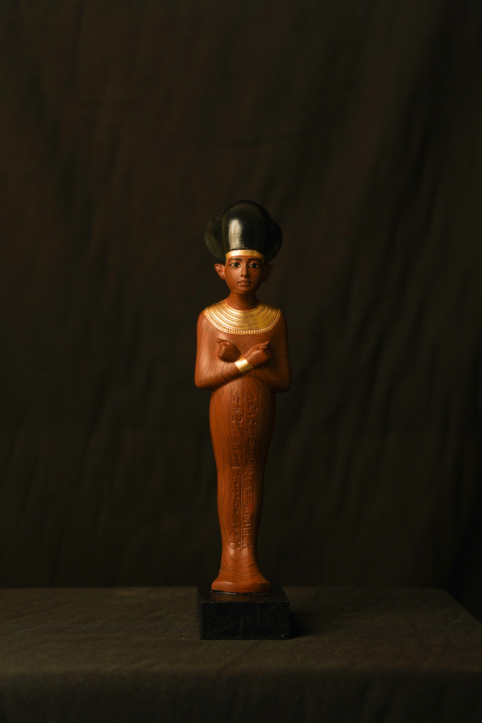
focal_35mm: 105
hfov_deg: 13.0
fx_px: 2109
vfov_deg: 19.5
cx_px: 241
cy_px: 362
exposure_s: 1/100
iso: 400
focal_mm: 105
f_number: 4
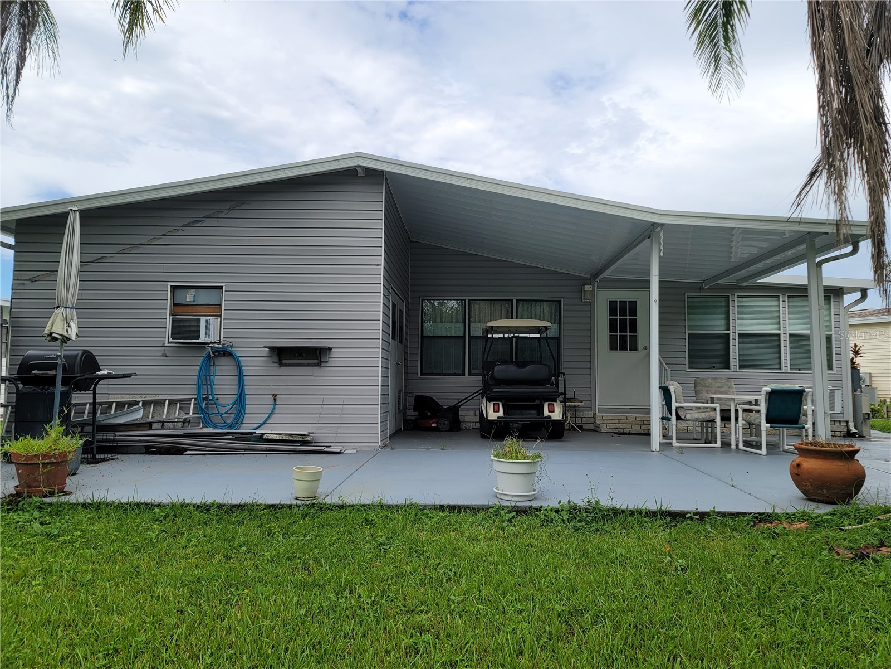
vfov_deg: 54.9
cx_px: 446
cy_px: 334
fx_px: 643
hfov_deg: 69.4
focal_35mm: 25
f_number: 1.8
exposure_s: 1/752
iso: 20
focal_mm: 7
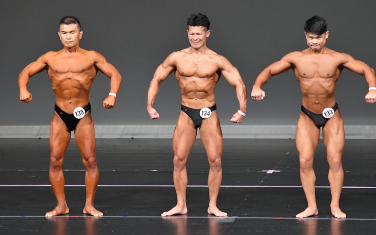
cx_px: 188
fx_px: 3301
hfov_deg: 6.5
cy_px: 115
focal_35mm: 322
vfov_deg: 4.1
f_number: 5.6
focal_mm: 210
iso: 5000
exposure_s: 1/400
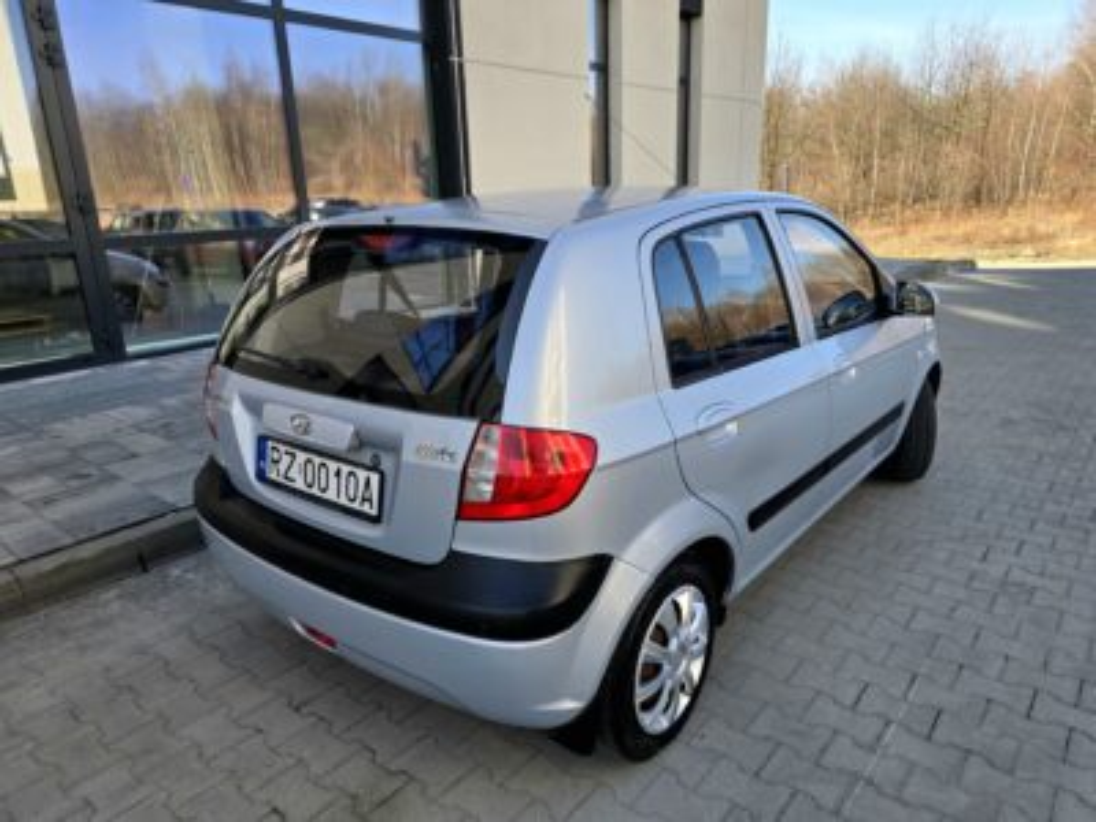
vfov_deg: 58.9
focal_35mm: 23
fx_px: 728
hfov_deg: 73.9
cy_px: 411
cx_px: 548
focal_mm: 6.3
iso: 12
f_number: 1.7
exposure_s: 1/233
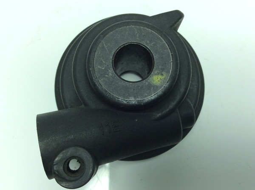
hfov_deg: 56.9
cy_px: 95
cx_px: 128
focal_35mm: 32
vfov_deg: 44.0
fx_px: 235
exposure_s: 1/241
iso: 32
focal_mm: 3.3
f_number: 2.4
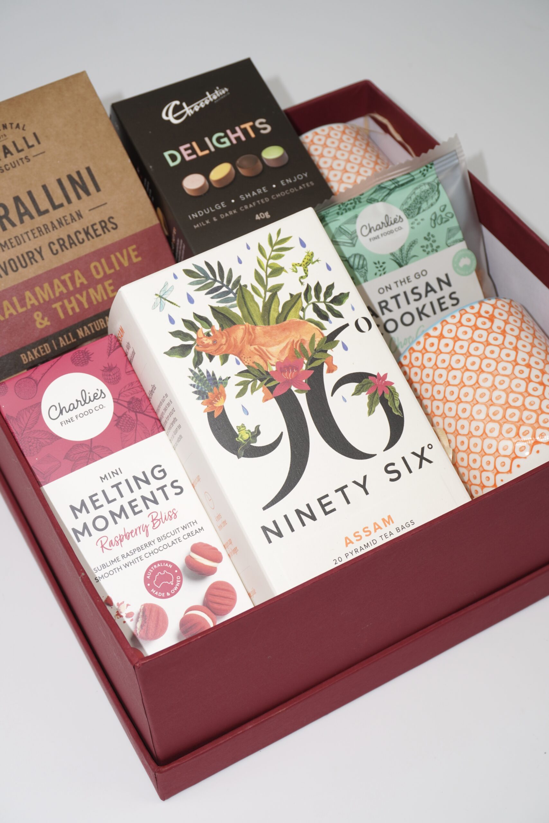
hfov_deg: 25.1
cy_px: 412
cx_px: 274
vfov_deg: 36.9
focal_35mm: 54
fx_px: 1235
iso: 100
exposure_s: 1/100
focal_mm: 36
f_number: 7.1
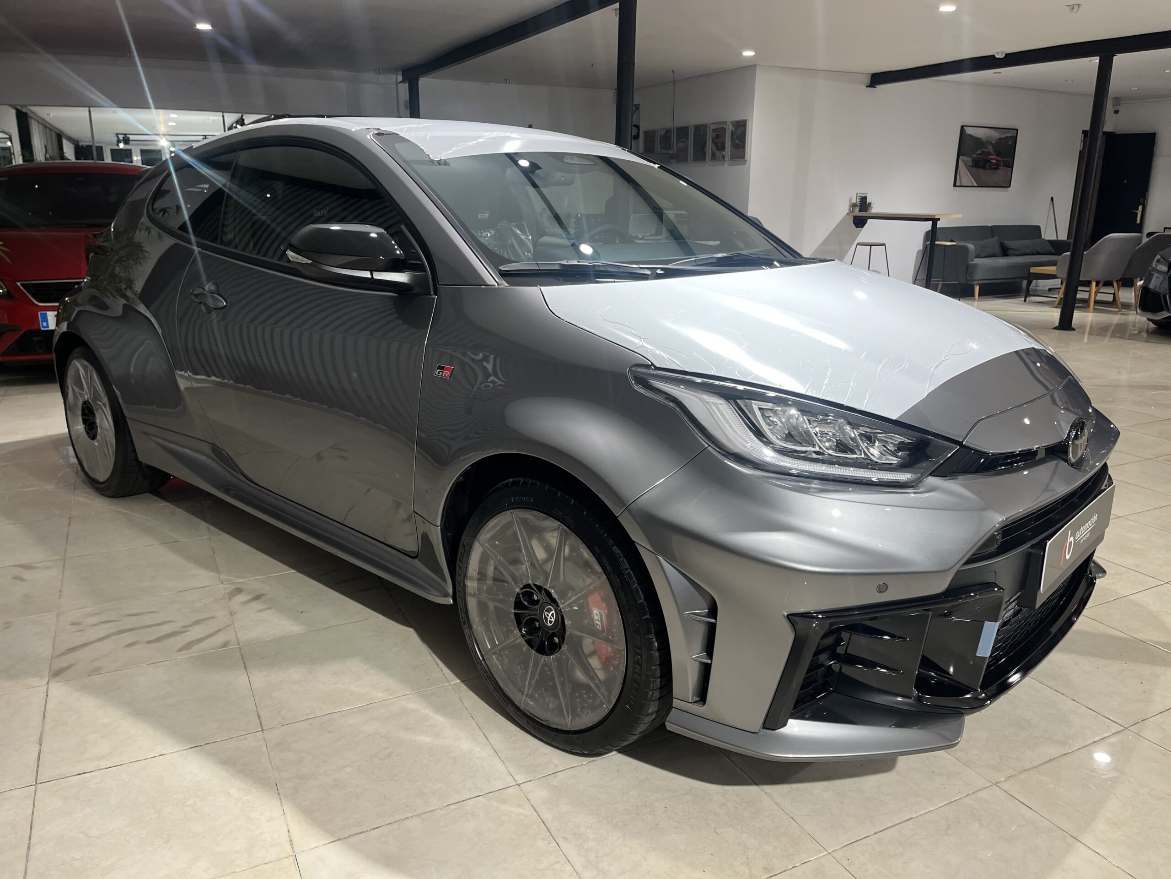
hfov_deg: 67.3
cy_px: 440
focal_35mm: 26
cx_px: 586
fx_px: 880
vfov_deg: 53.1
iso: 100
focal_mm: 5.1
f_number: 1.6
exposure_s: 1/100
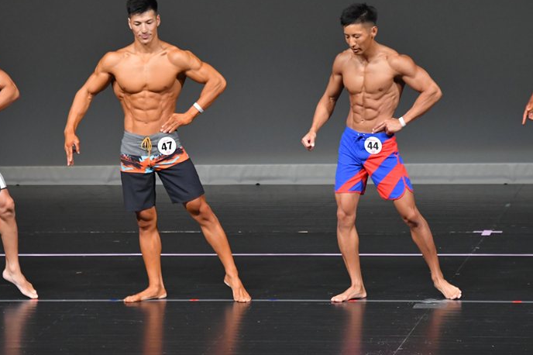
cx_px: 251
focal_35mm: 338
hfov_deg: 6.1
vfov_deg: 4.1
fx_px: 5002
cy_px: 166
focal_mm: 200
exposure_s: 1/400
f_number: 5.6
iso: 4000
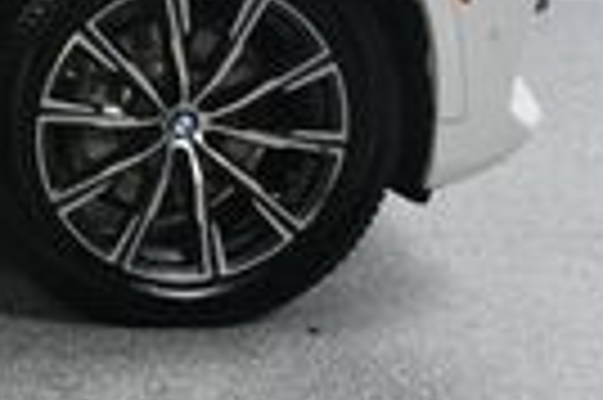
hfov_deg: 11.3
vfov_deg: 8.6
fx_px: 2643
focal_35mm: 158
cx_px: -738
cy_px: -81
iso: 100
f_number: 13
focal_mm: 22
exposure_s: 1/160
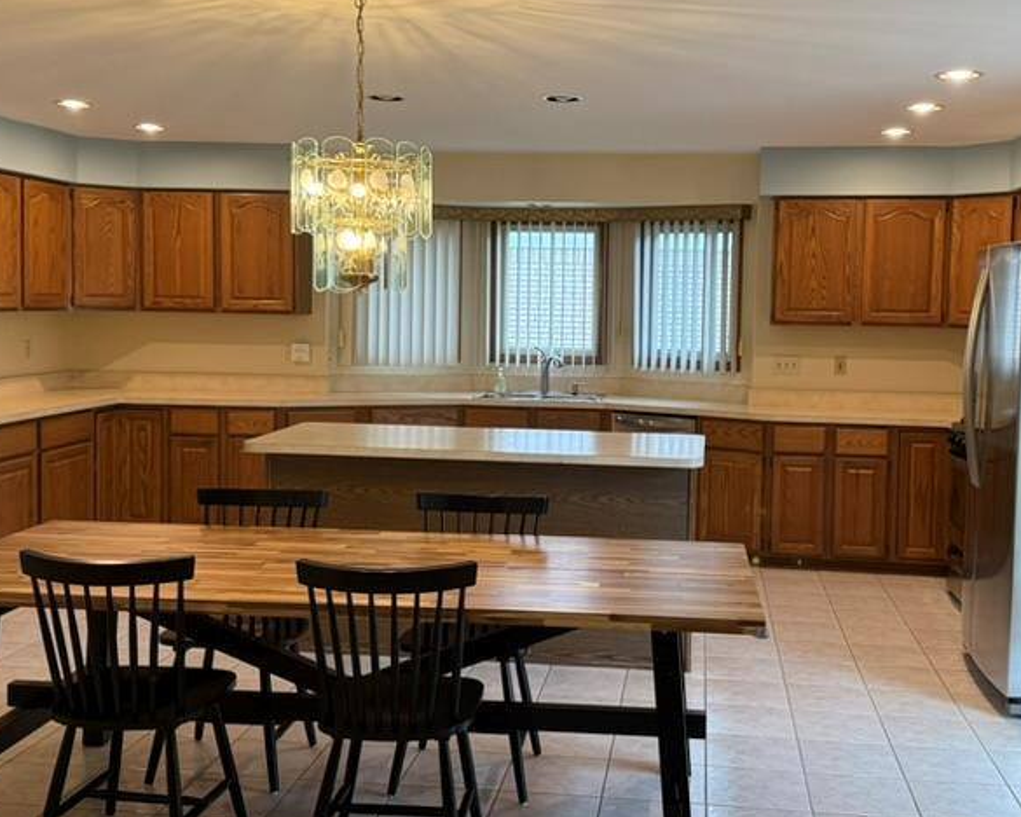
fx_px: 1239
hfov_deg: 44.7
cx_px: 560
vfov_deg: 36.4
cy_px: 363
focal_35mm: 41
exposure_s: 1/120
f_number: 1.78
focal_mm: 6.76
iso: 320
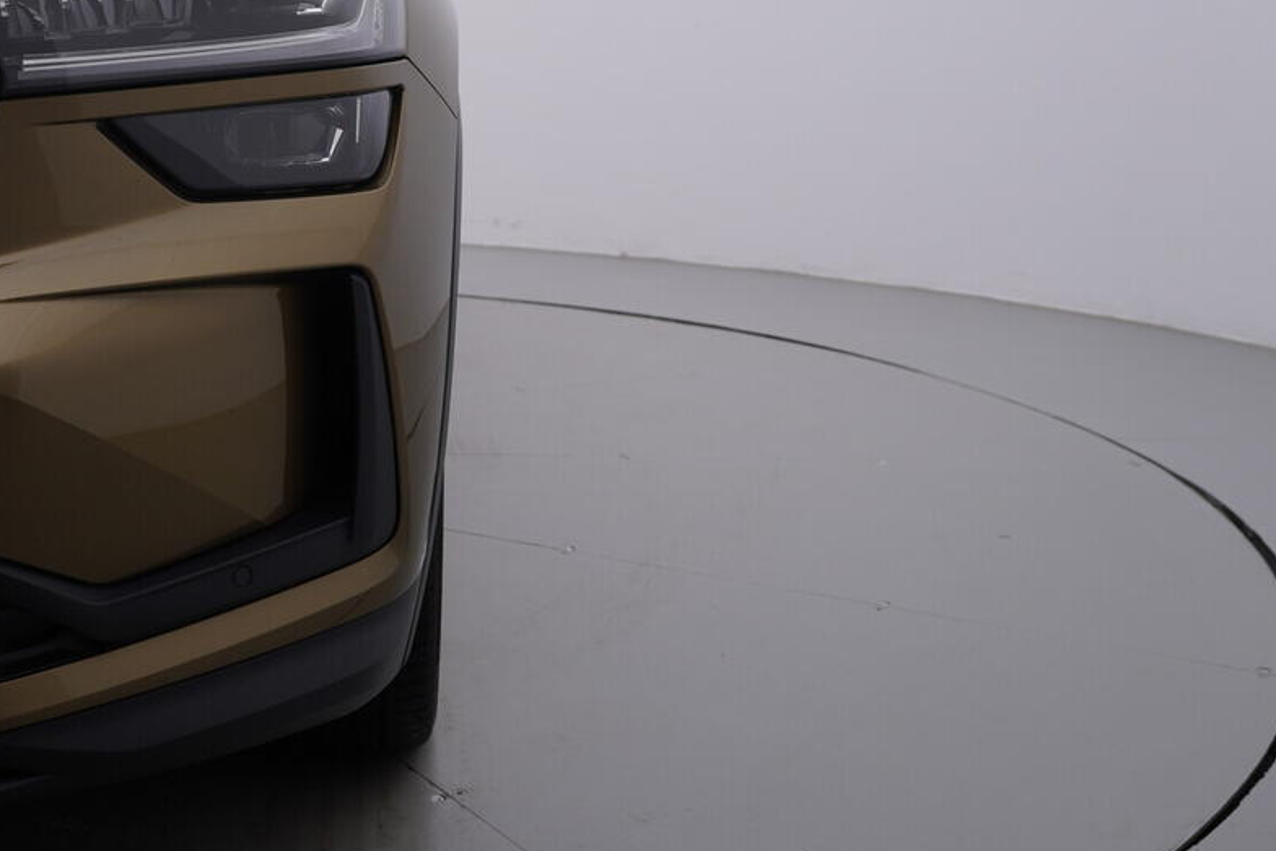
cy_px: 323
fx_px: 1666
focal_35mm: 47
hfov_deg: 41.5
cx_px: 461
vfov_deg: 28.6
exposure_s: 1/100
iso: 125
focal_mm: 24
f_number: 4.5
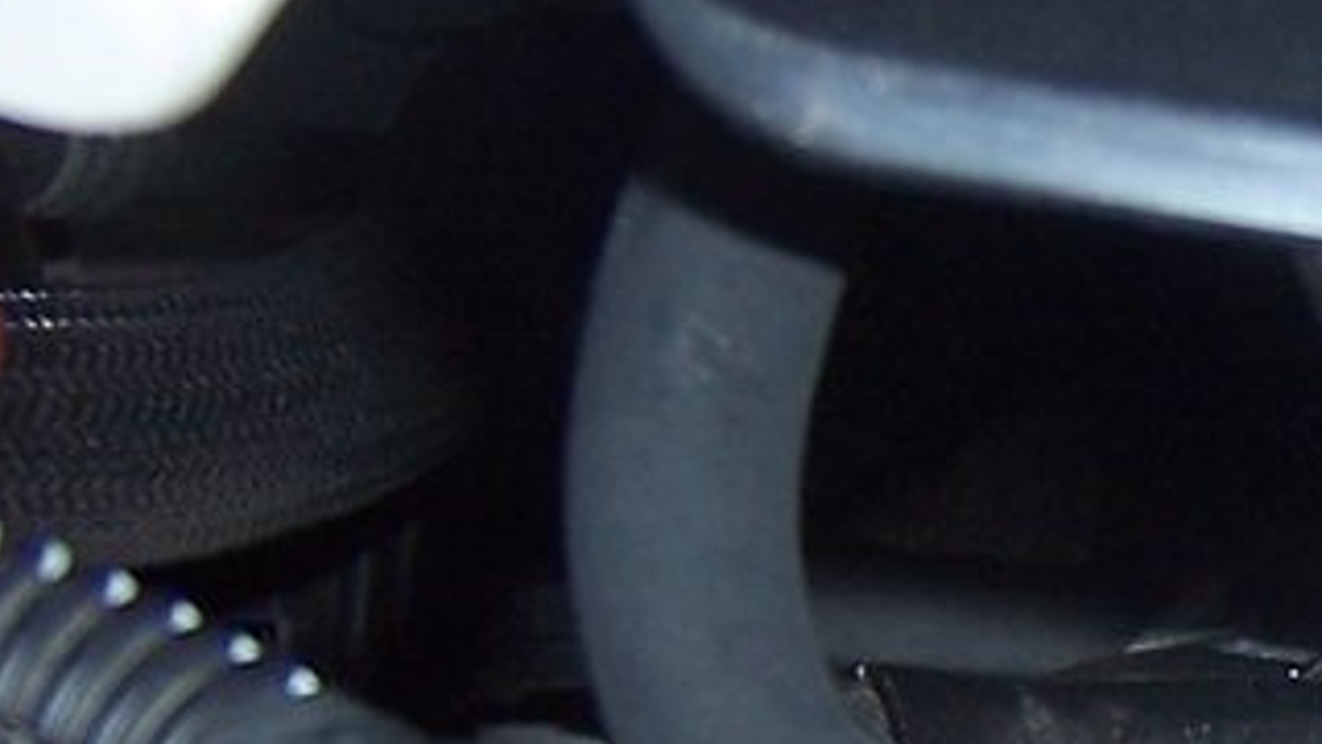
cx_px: 1838
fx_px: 4732
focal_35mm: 135
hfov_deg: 15.0
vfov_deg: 8.9
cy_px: 794
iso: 80
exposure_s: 1/60
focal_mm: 5.5
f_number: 2.8
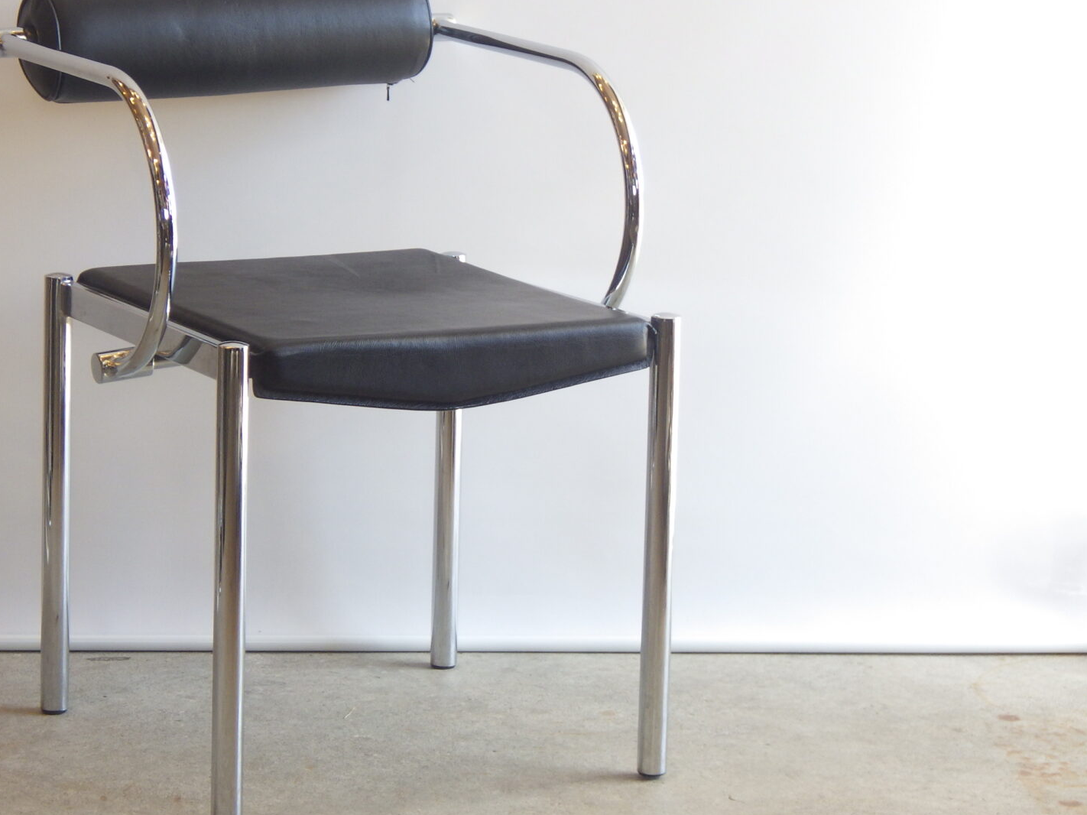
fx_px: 3265
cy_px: 353
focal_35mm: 104
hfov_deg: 18.8
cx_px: 362
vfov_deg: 14.2
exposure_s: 1/30
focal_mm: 13.7
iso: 125
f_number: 4.8
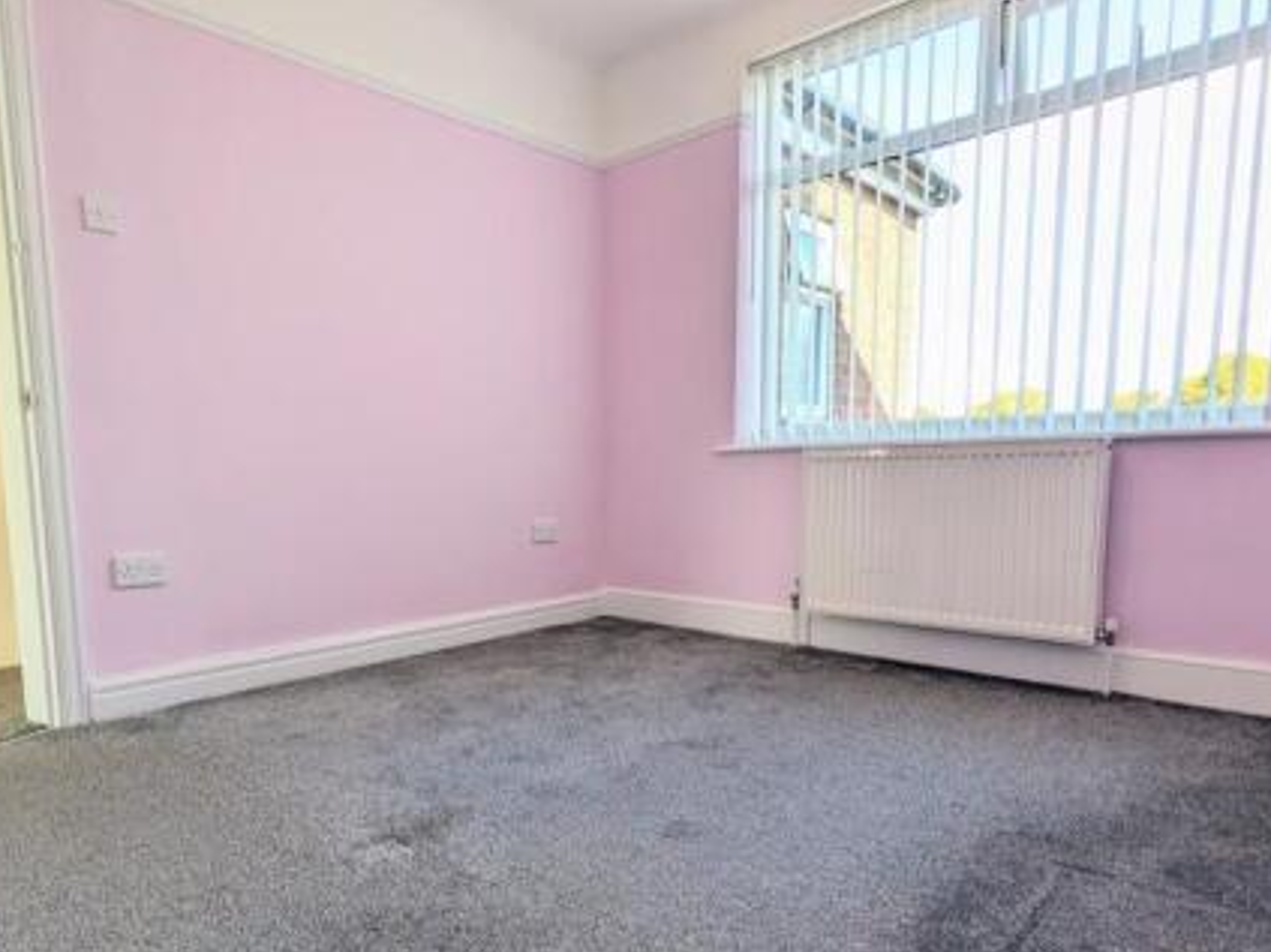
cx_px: 493
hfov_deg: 75.3
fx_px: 808
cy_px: 557
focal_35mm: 22
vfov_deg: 60.7
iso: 39
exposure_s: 1/148
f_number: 2.2
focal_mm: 2.35
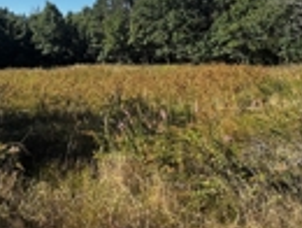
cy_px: 28
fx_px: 376
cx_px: 107
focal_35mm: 43
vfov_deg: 32.2
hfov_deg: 43.3
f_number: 2.2
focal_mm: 2.22
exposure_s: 1/1006
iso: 50
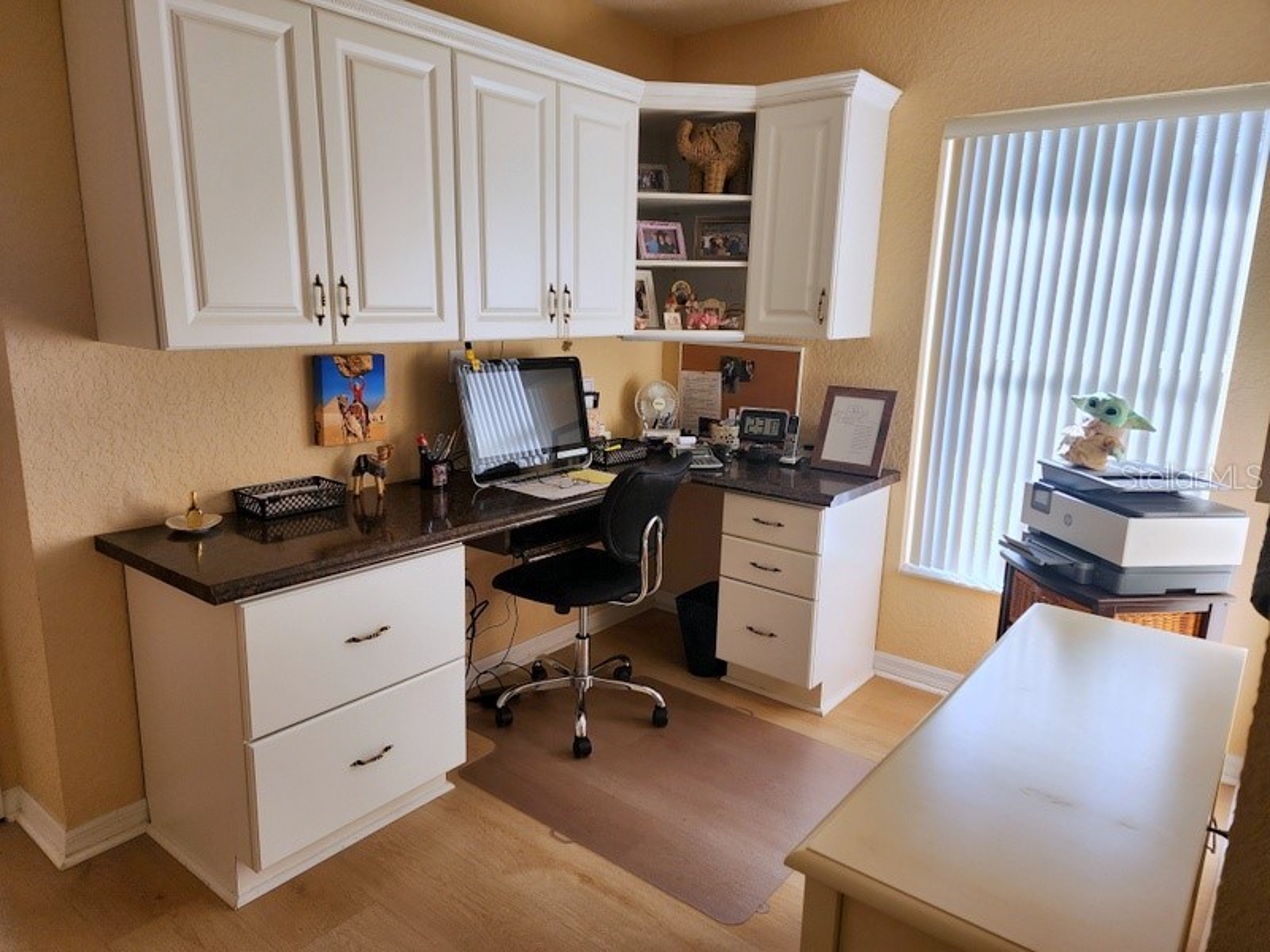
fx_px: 844
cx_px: 635
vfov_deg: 58.9
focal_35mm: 23
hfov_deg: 73.9
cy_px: 476
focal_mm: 6.4
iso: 50
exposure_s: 1/180
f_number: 1.8
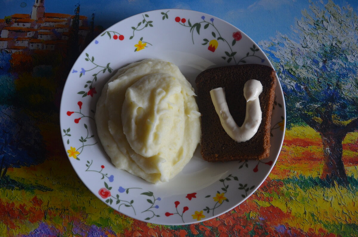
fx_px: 595
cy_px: 118
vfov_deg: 22.5
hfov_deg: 33.5
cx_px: 179
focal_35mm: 60
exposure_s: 1/40
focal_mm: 40
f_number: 5.3
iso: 800
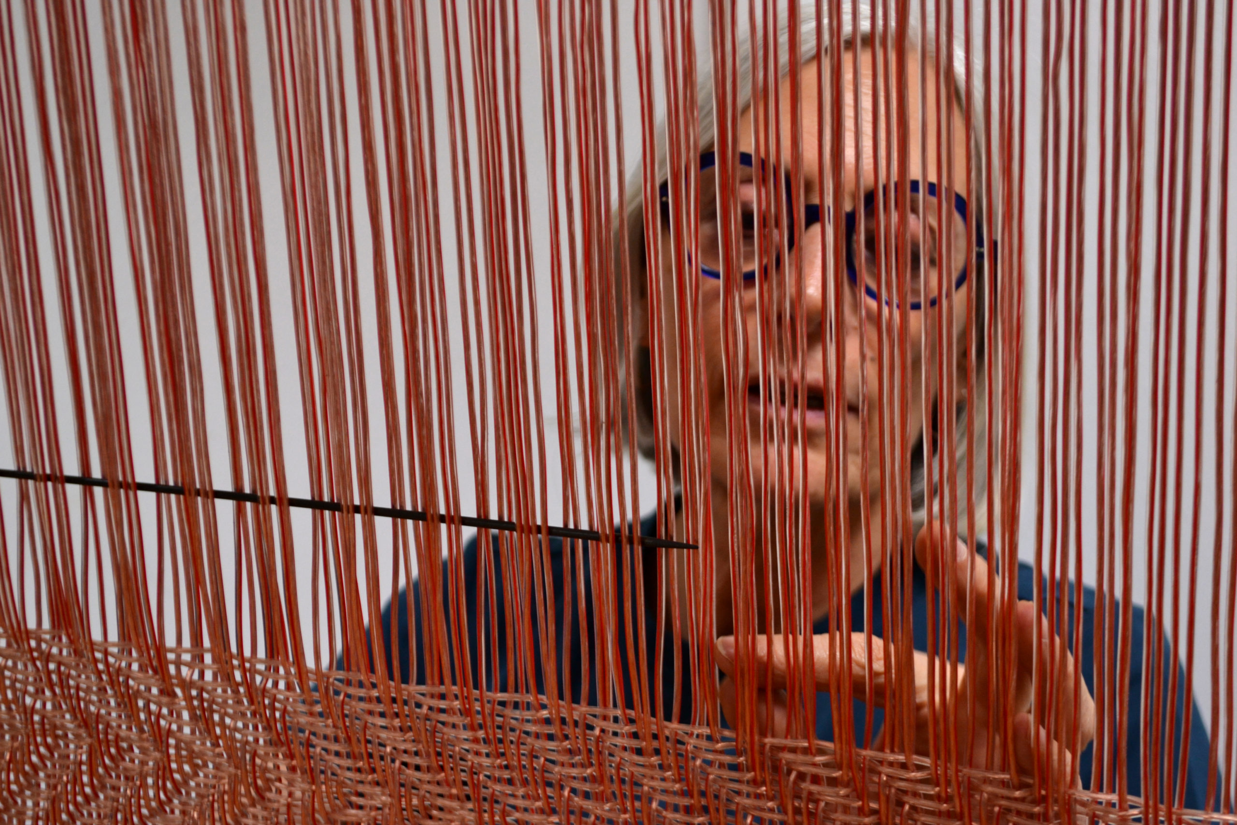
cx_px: 618
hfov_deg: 33.4
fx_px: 2062
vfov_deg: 22.6
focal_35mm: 60
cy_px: 412
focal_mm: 40
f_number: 5.3
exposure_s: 1/30
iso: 400
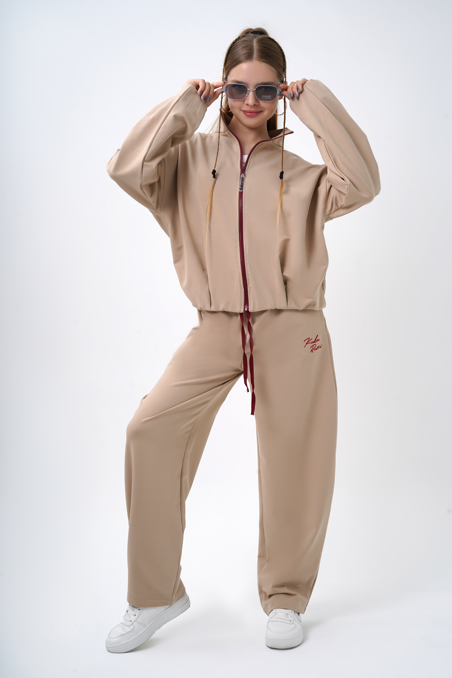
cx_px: 226
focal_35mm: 50
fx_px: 942
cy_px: 339
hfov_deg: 27.0
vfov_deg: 39.6
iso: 100
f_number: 11
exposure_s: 1/160
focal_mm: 50
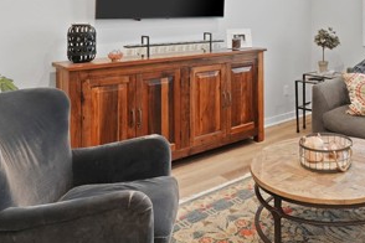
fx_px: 386
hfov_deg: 47.8
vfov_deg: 32.9
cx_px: 292
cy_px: 18
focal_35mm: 38
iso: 1250
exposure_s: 1/15
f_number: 5.6
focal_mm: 17.5
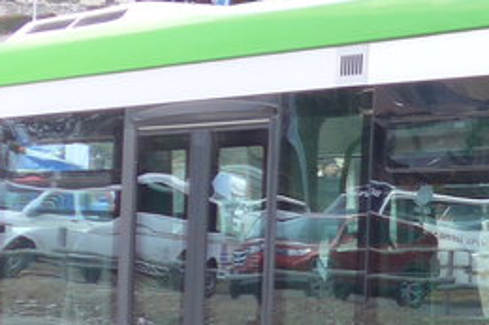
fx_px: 2348
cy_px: 255
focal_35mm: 173
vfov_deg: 7.9
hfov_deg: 11.0
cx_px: 923
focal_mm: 7.5
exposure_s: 1/60
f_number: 2.4
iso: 100
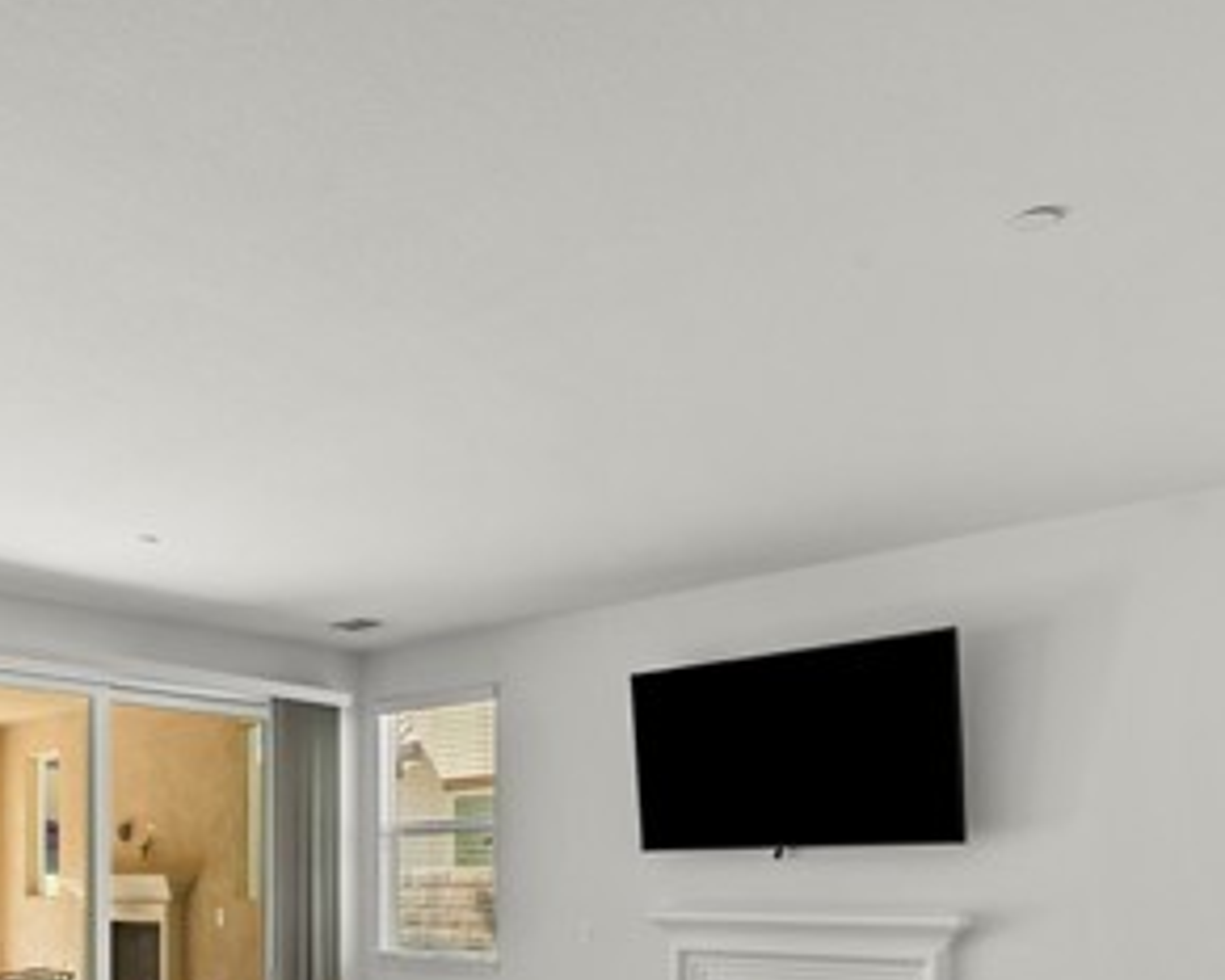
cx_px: 358
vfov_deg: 41.4
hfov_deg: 52.6
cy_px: 864
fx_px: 1197
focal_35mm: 33
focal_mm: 16
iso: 2000
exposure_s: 1/40
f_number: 8
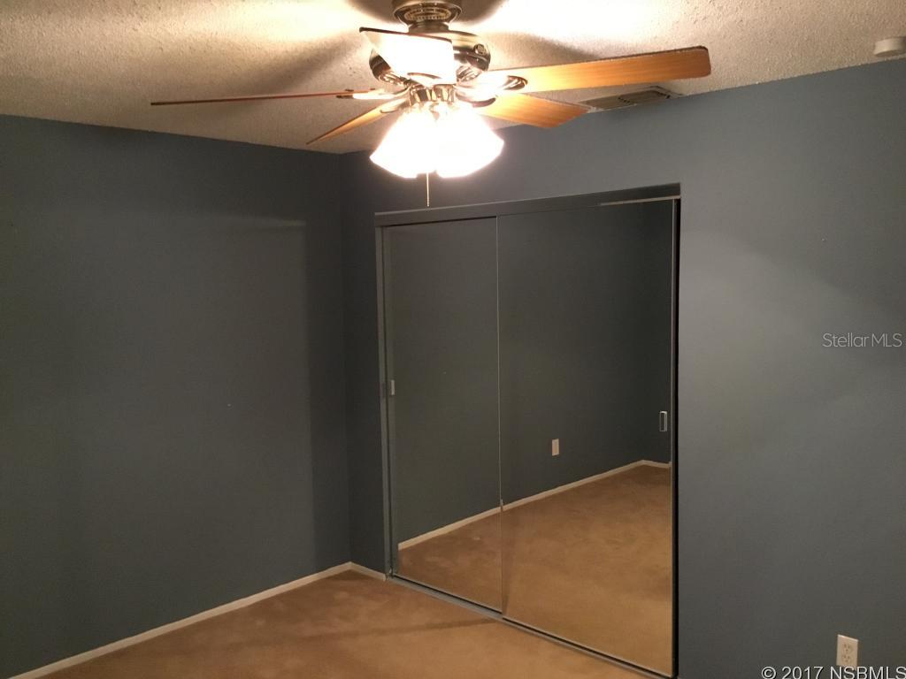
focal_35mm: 31
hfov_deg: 58.4
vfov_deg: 45.4
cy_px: 340
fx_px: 811
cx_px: 453
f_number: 2.4
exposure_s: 1/15
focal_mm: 3.3
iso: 320
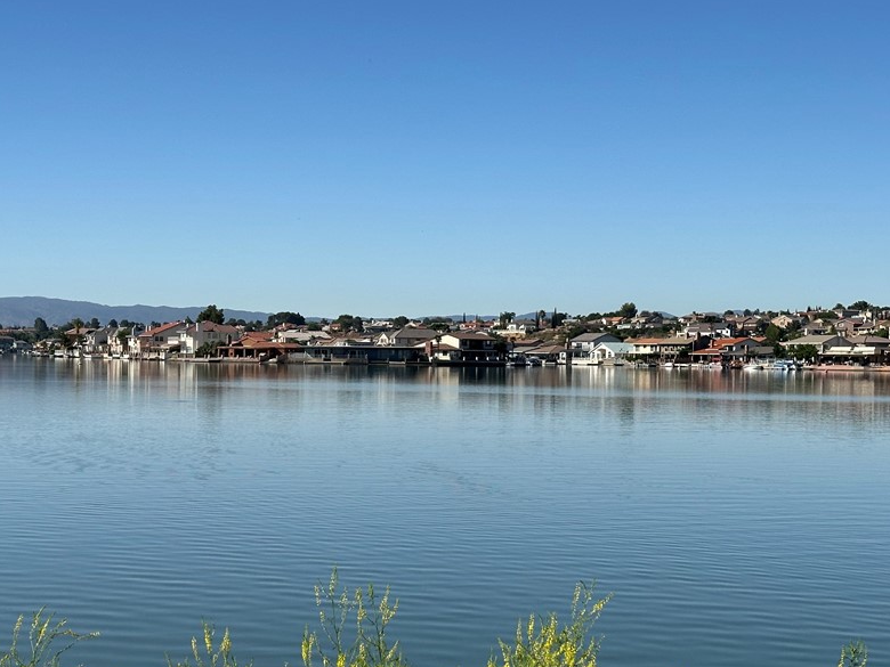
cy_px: 367
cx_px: 364
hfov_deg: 30.7
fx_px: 1620
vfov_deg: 23.3
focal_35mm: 63
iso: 64
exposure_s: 1/7092
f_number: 1.78
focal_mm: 6.86
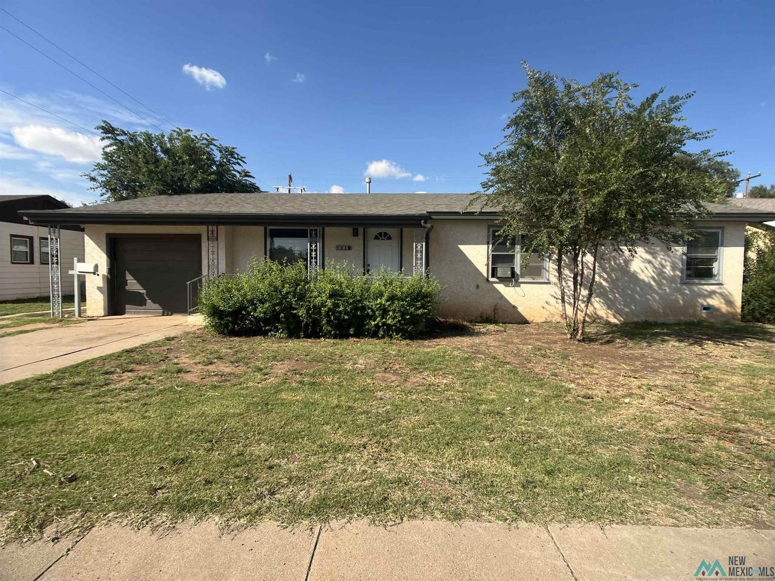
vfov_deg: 53.1
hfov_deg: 67.3
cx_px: 388
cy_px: 290
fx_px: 582
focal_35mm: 26
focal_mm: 5.7
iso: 50
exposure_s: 1/3077
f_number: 1.5
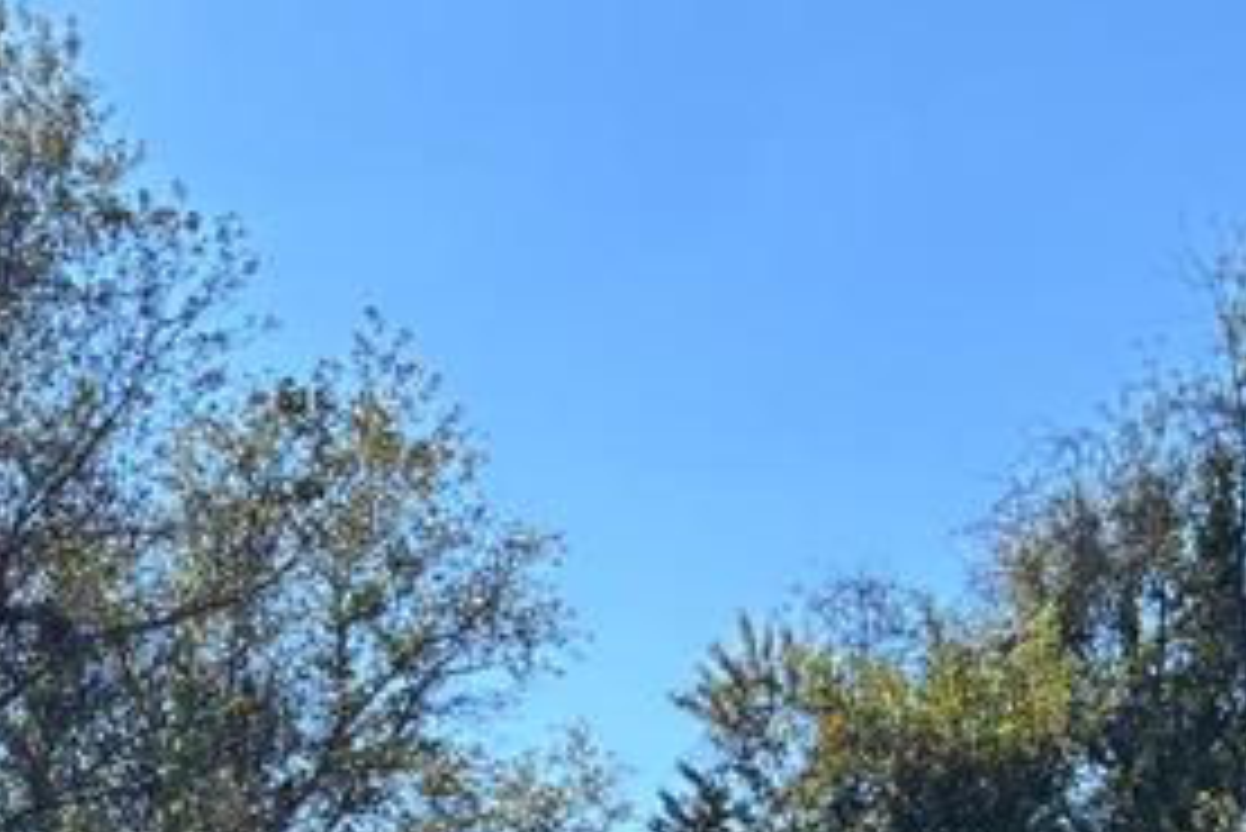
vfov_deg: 12.3
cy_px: 1579
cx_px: -297
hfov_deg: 19.1
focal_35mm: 100
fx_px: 3463
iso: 50
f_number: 1.6
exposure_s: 1/1295
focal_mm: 5.96
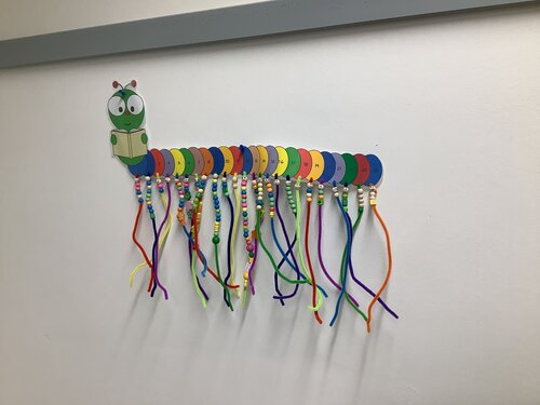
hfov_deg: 58.4
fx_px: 484
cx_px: 270
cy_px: 202
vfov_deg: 45.4
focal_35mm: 31
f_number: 2.4
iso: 80
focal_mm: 3.3
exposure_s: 1/100
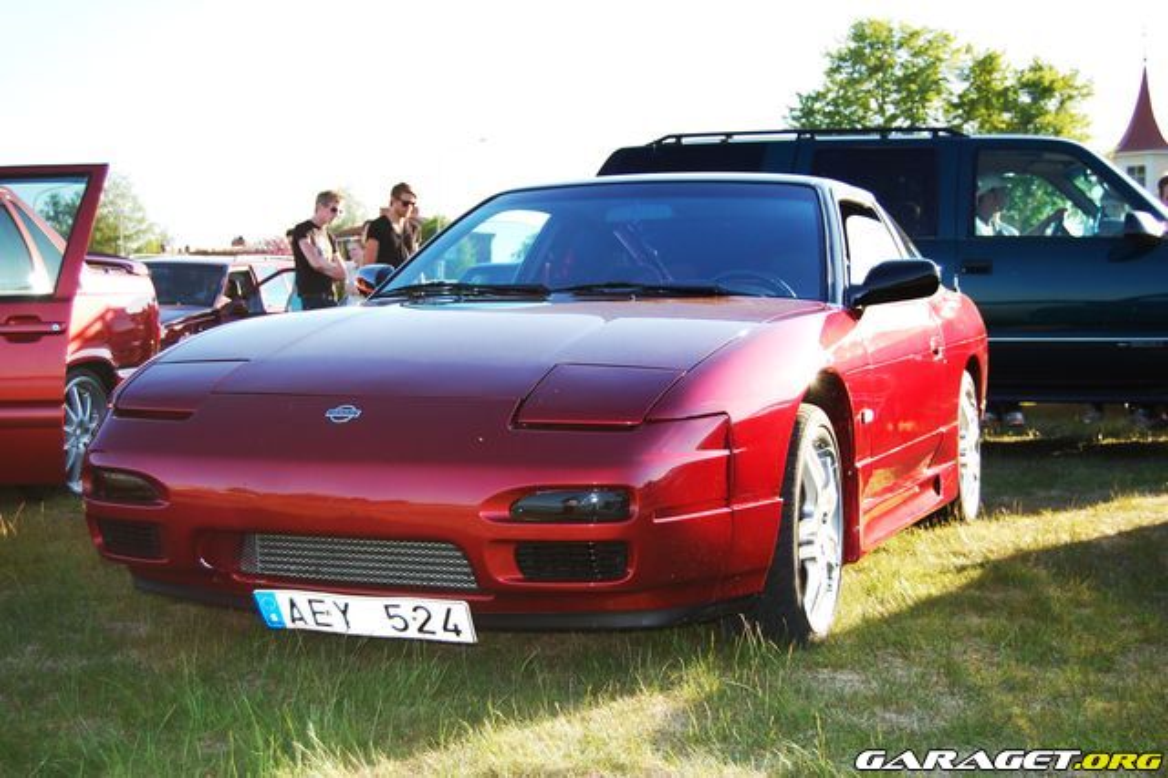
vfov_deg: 25.7
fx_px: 1702
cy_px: 389
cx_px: 584
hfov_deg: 37.9
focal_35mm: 52
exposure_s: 1/500
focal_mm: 35
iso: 400
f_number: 5
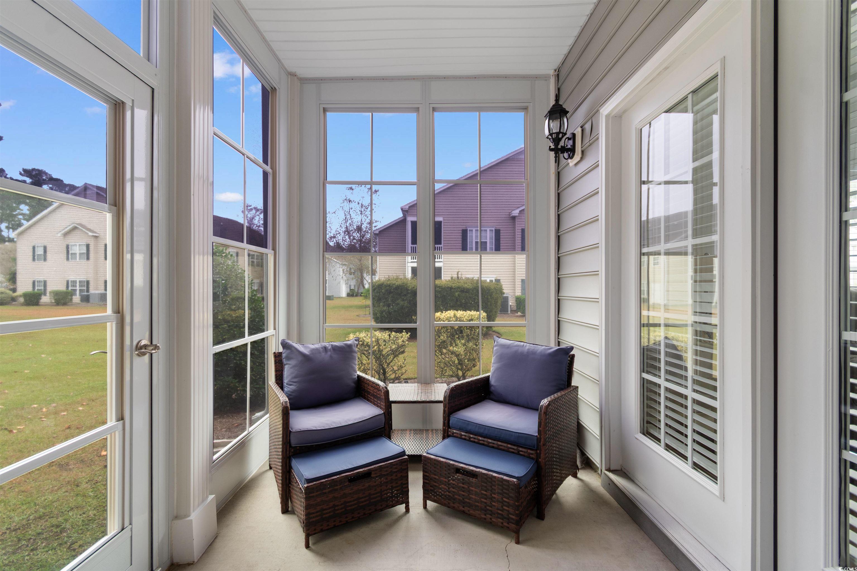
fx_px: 357
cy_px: 286
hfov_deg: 100.4
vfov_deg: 77.3
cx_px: 428
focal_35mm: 15
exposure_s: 1/3
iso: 100
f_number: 4.5
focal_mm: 10
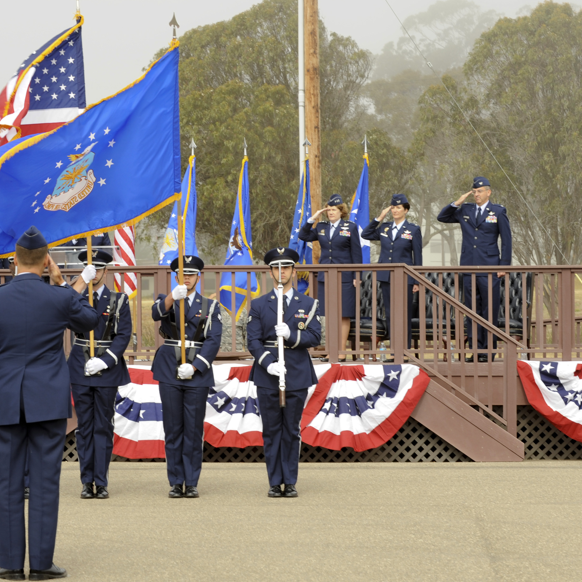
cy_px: 292
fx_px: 2682
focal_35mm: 141
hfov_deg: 12.4
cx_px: 190
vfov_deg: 12.4
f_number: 10
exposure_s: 1/160
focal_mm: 110
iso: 200
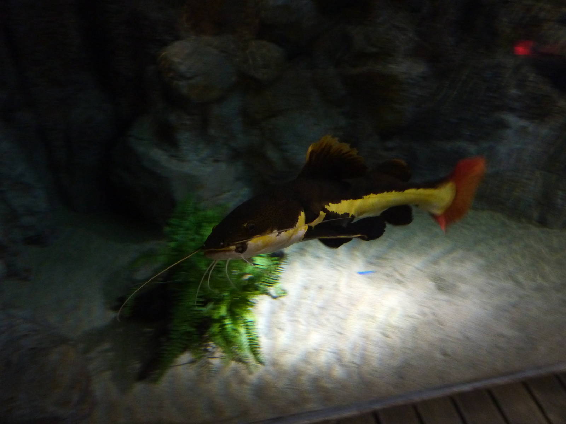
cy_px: 212
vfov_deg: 51.4
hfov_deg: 65.3
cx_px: 283
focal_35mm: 27
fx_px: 441
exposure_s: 1/8
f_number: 3.3
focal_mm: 4.4
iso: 400
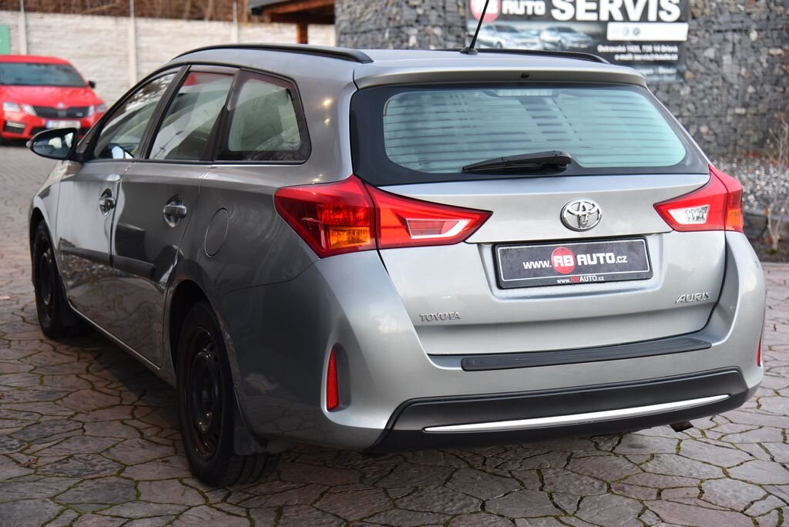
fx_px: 1272
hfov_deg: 34.5
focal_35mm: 58
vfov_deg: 23.4
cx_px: 394
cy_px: 264
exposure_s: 1/60
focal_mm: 58
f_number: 4
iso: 500
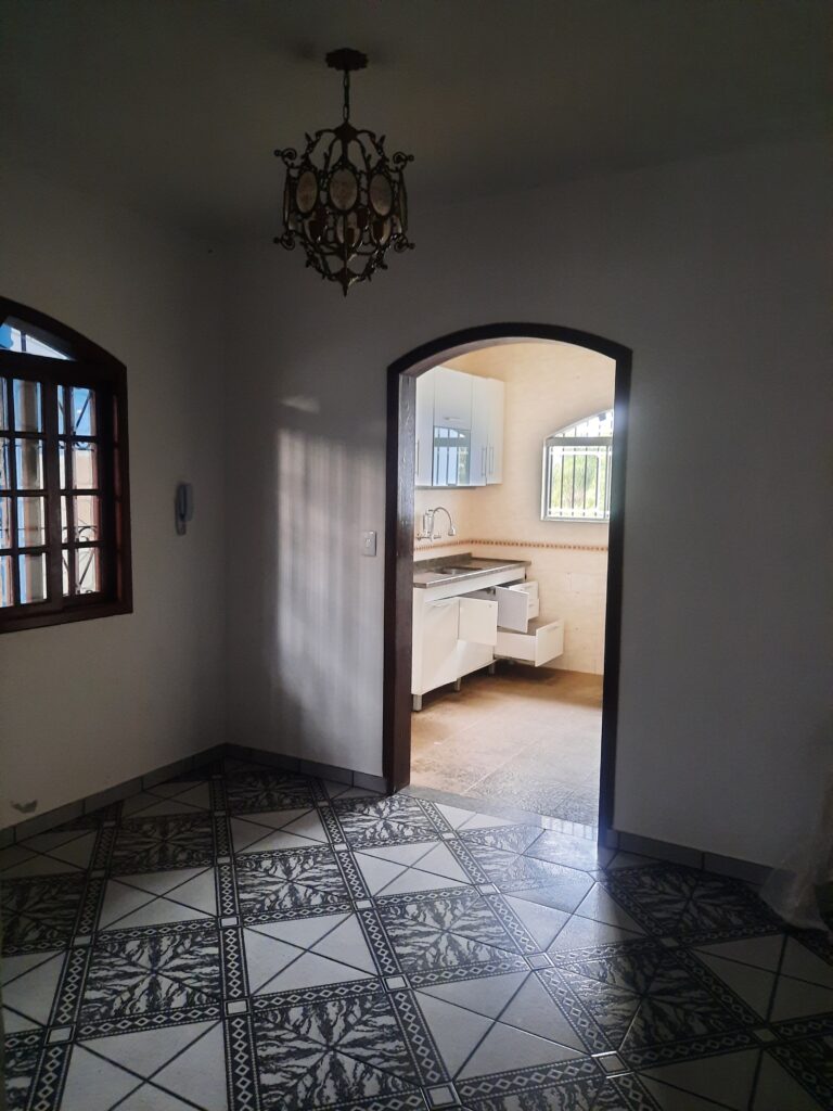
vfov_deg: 69.4
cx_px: 416
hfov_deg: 54.9
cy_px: 556
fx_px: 802
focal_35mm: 25
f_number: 2
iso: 640
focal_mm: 4.6
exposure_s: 1/24
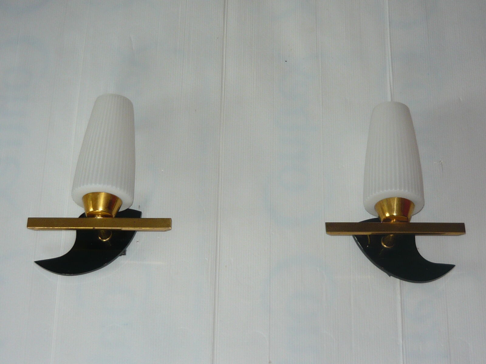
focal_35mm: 58
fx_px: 814
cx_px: 243
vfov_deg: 25.2
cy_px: 182
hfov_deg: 33.2
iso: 100
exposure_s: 1/30
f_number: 2.9
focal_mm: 6
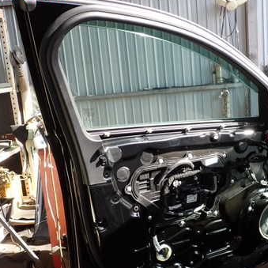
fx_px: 412
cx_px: 165
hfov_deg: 35.9
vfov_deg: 35.9
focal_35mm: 47
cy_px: 160
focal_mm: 5.4
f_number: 3.2
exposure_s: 1/125
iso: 100
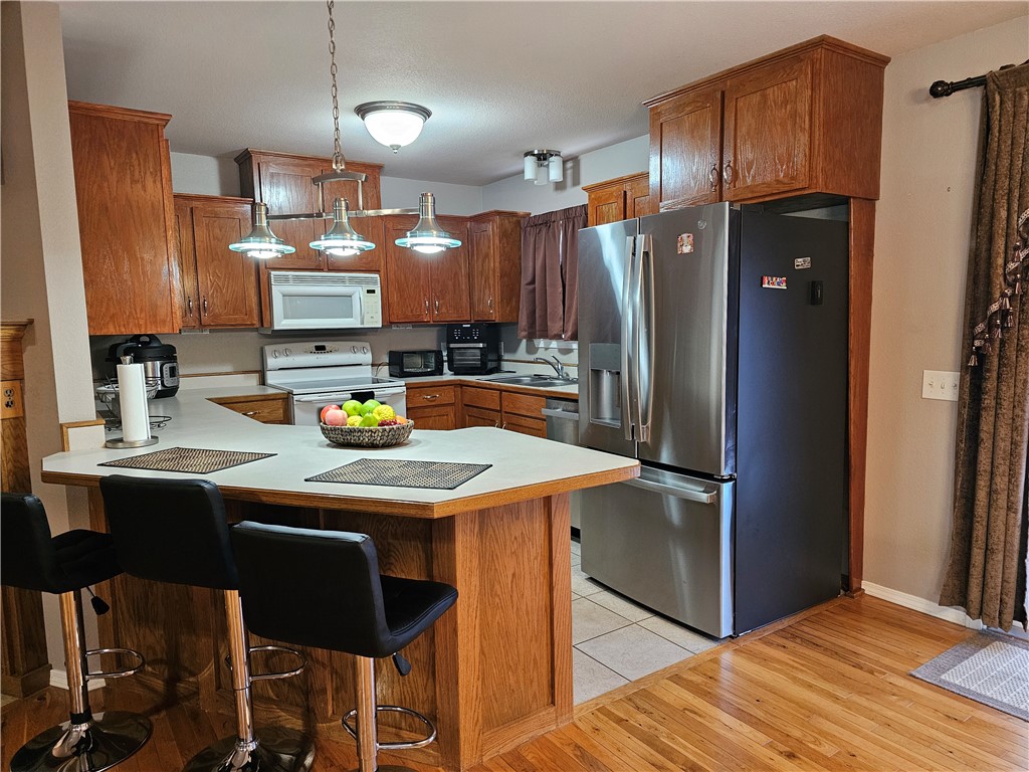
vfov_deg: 58.9
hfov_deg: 73.9
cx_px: 514
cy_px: 386
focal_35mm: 23
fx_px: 684
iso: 800
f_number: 1.7
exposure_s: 1/120
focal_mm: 6.3
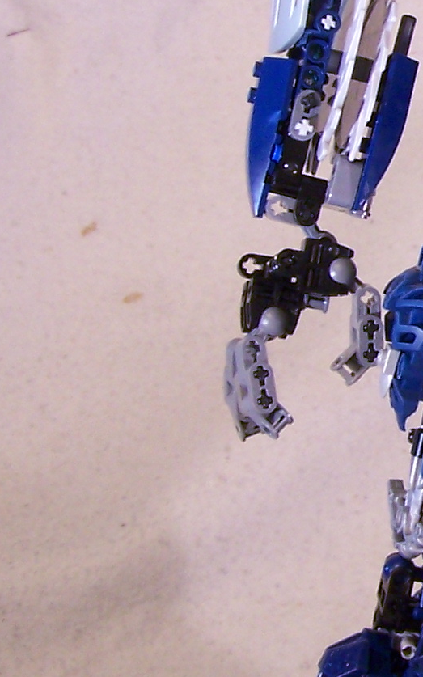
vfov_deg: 16.8
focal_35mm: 124
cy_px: 229
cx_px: 648
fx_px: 2288
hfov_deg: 10.2
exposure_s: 1/8
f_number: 2.8
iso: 140
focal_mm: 6.3
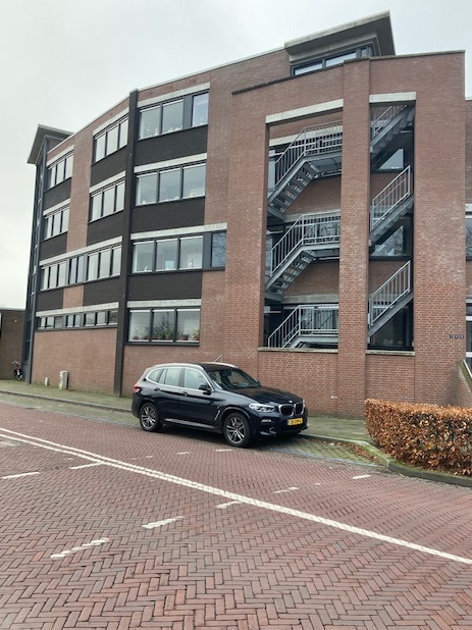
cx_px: 235
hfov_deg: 48.2
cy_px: 307
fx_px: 528
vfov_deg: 61.7
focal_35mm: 29
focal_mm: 3.99
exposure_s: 1/121
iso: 80
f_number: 1.8
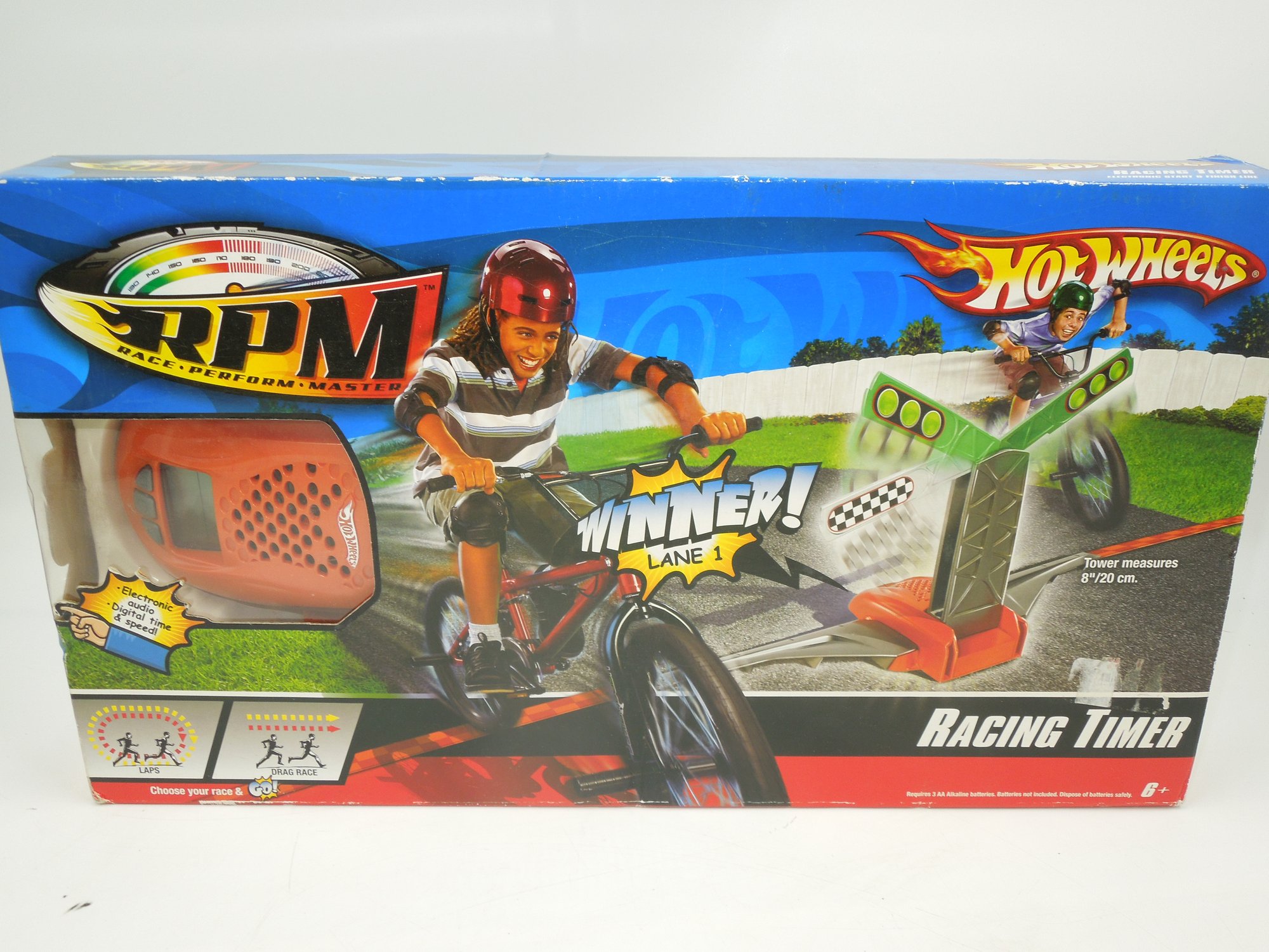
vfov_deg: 45.4
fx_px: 1136
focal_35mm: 31
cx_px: 634
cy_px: 476
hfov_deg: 58.4
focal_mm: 5.6
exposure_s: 1/50
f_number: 3.6
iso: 100
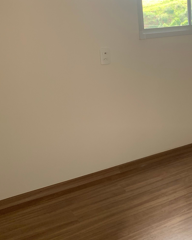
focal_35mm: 52
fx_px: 369
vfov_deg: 35.9
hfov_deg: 28.1
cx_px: 172
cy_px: 95
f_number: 1.8
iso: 80
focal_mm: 4.25
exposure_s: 1/121
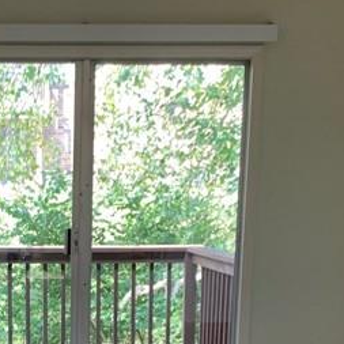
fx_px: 1046
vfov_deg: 18.1
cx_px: 27
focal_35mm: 93
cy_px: 366
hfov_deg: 18.3
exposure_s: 1/120
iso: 64
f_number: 1.8
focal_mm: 4.25
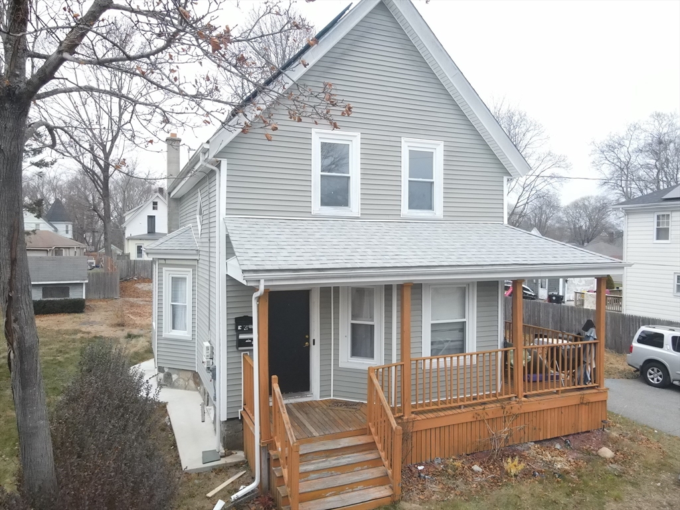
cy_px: 255
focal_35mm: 24
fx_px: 471
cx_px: 340
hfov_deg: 71.6
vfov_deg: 56.8
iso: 800
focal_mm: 4.5
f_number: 2.8
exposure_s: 1/160
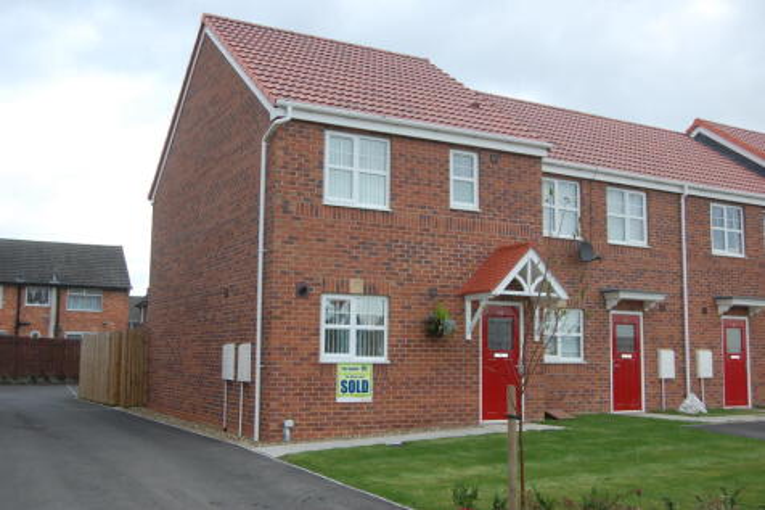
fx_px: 828
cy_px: 255
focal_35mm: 39
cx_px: 382
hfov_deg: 49.6
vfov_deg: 34.2
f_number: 5.6
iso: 400
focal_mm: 26
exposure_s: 1/125
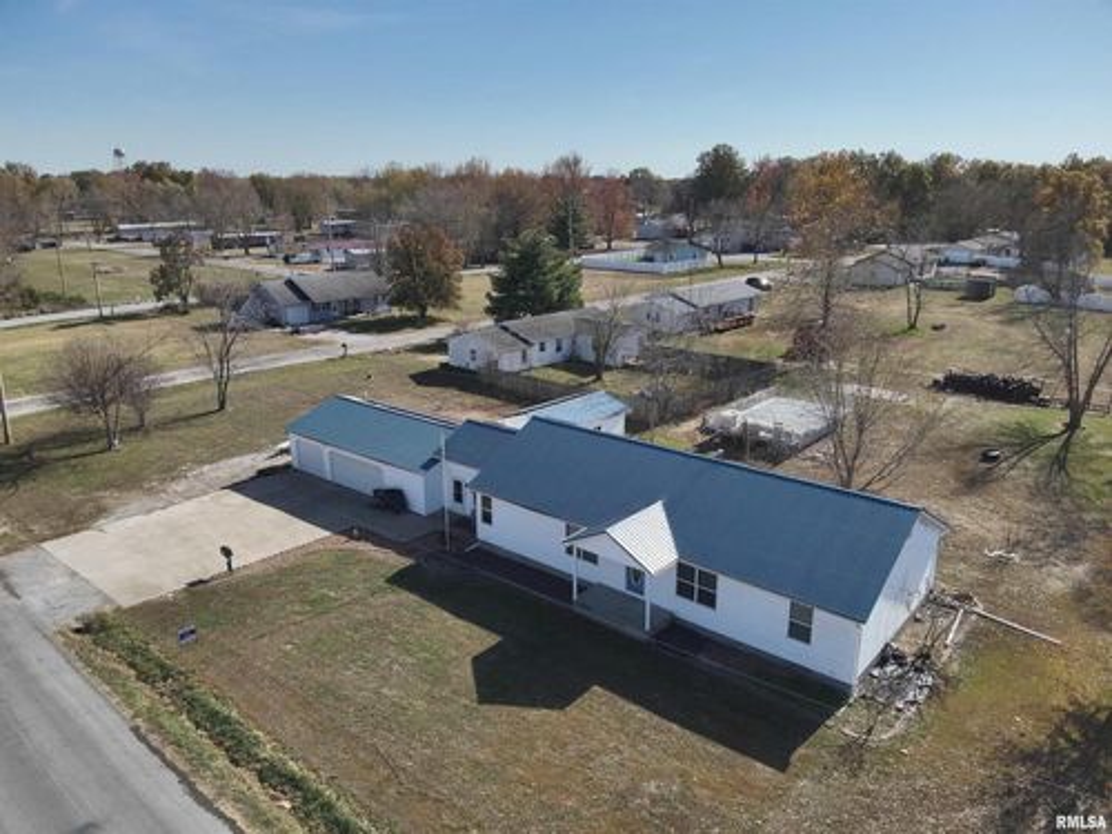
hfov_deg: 71.6
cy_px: 417
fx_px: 771
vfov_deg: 56.8
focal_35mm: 24
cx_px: 556
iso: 100
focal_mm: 4.4
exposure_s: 1/1500
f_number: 2.8
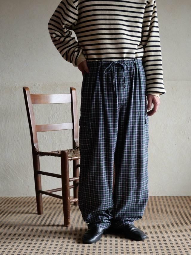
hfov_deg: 26.1
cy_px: 128
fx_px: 412
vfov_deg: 34.4
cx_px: 96
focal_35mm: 56
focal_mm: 28
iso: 800
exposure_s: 1/60
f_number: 3.6
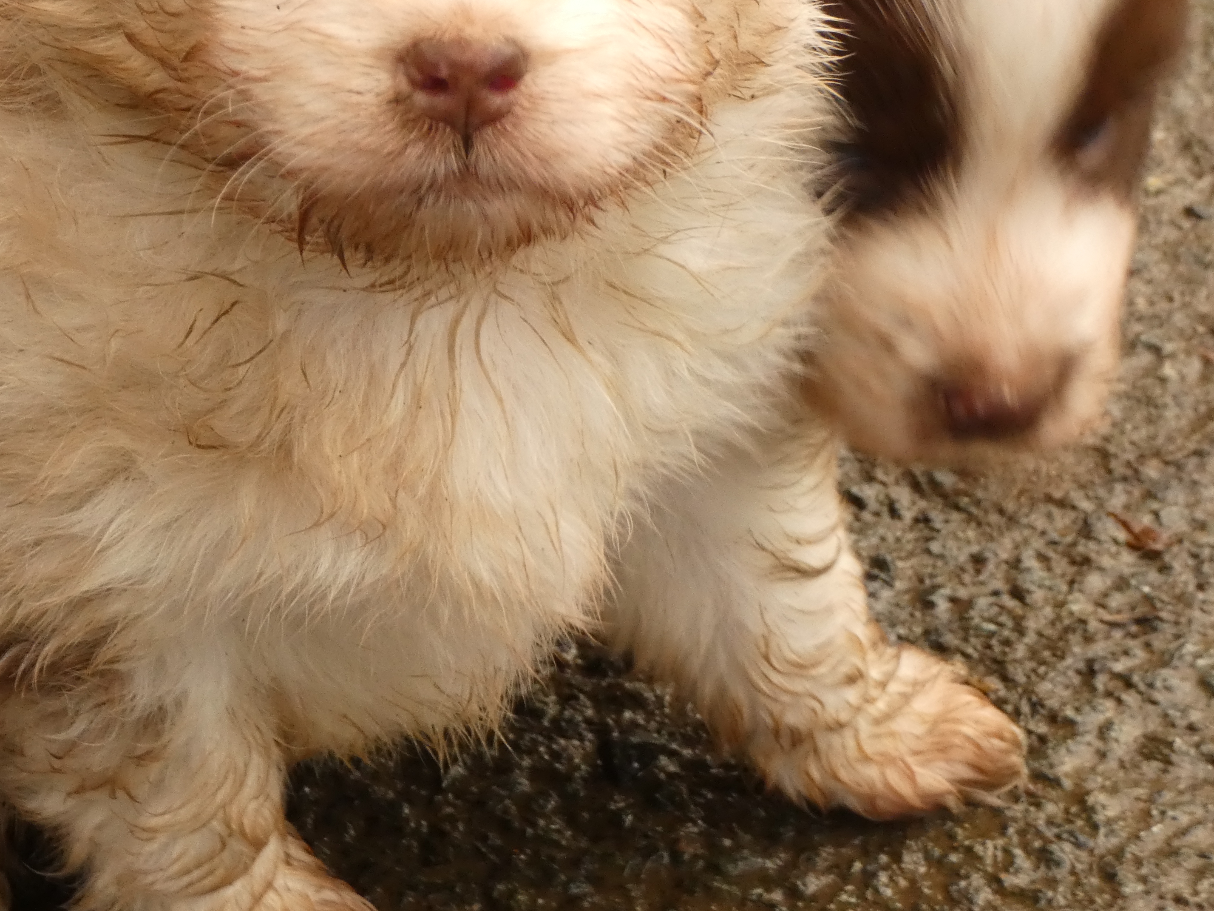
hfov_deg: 10.3
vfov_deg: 7.7
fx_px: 6734
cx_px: 244
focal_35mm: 192
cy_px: 146
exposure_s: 1/80
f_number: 5
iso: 400
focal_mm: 20.1
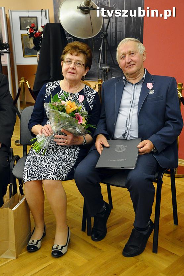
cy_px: 138
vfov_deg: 42.8
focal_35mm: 46
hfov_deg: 29.2
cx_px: 93
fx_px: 353
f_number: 5.6
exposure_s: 1/80
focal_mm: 30
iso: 2500
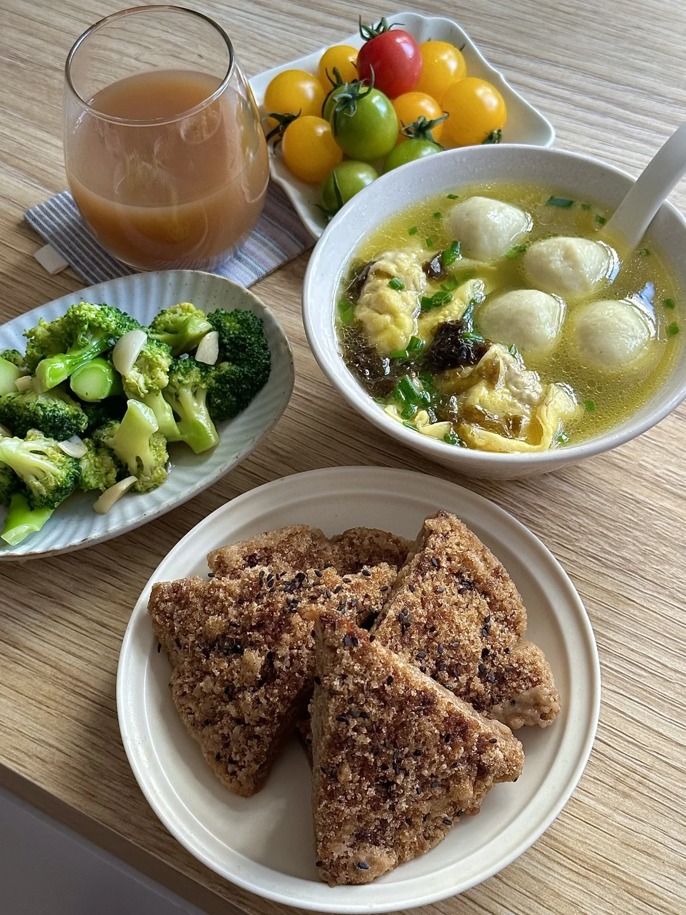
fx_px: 1268
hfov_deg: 30.3
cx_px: 343
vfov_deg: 39.7
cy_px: 458
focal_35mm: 48
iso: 200
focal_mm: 6.86
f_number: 1.78
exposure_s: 1/60
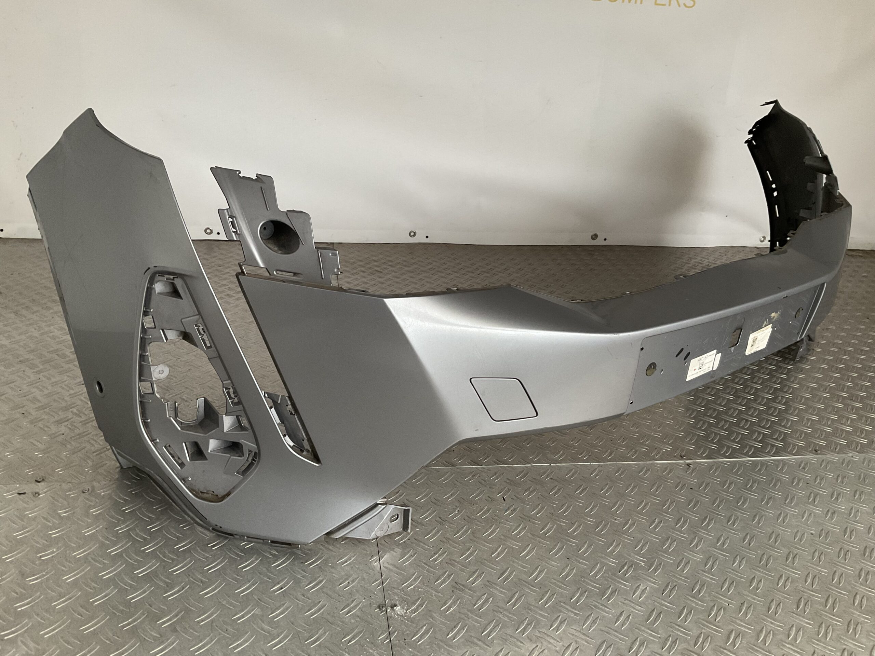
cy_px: 328
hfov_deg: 61.7
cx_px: 438
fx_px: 733
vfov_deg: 48.2
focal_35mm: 29
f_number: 1.8
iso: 125
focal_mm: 3
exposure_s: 1/50
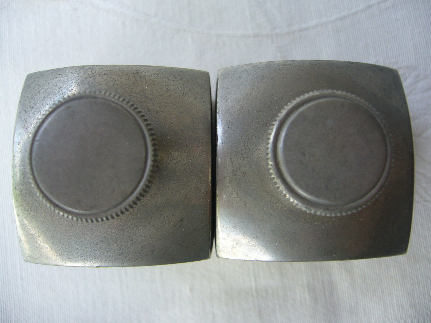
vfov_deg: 40.7
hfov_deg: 52.6
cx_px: 216
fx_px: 436
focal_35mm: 35
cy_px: 162
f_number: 2.8
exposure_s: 1/80
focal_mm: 5.8
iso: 80
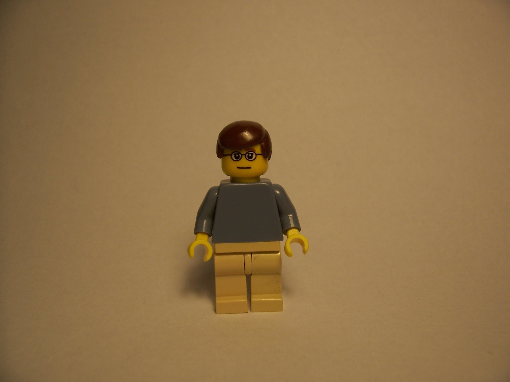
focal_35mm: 34
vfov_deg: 41.8
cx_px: 255
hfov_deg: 54.0
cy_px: 191
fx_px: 501
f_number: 2.7
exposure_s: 1/90
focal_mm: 5.6
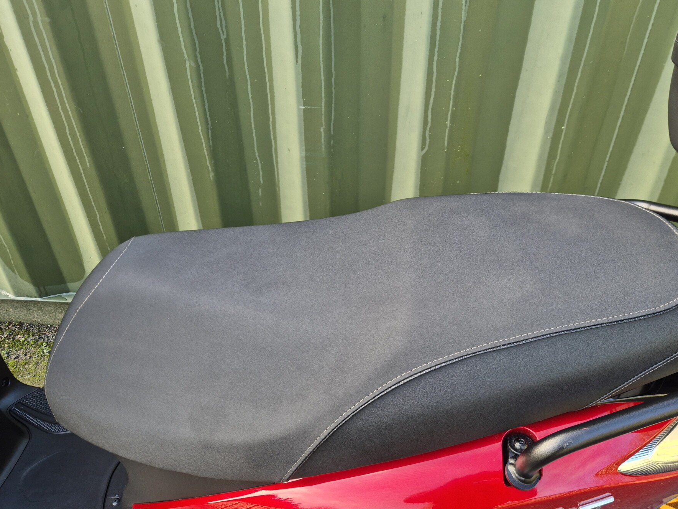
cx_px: 381
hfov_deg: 67.1
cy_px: 262
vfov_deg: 53.1
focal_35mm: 26
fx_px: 509
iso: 80
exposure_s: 1/180
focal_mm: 5.4
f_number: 1.8
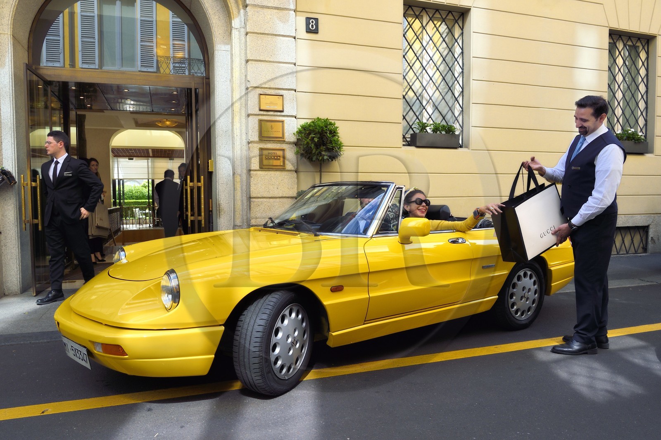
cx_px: 330
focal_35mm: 27
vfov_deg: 47.9
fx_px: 495
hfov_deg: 67.4
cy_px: 220
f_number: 13
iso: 400
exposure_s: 1/125
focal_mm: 27
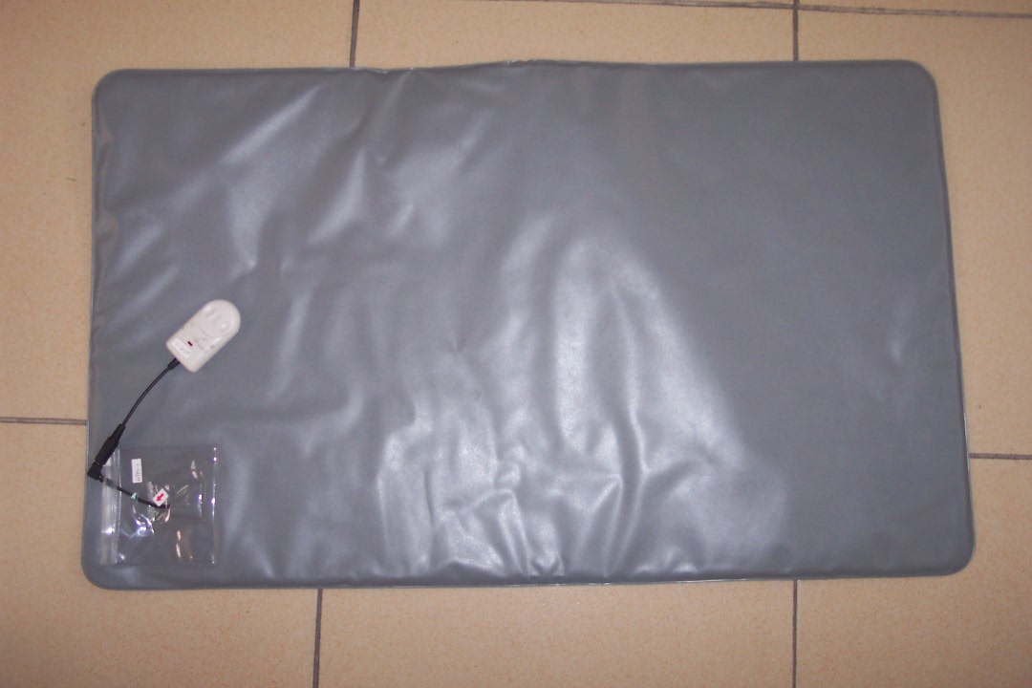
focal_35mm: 38
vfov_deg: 35.1
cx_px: 516
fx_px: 1089
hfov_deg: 50.7
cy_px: 344
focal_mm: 8
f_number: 2.8
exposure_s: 1/30
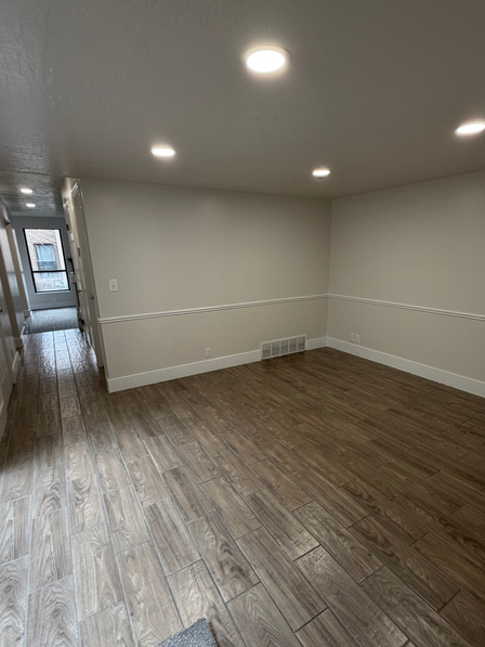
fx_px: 336
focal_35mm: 18
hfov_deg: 71.5
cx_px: 262
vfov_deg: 87.6
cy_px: 345
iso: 100
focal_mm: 2.22
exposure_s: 1/120
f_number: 2.2
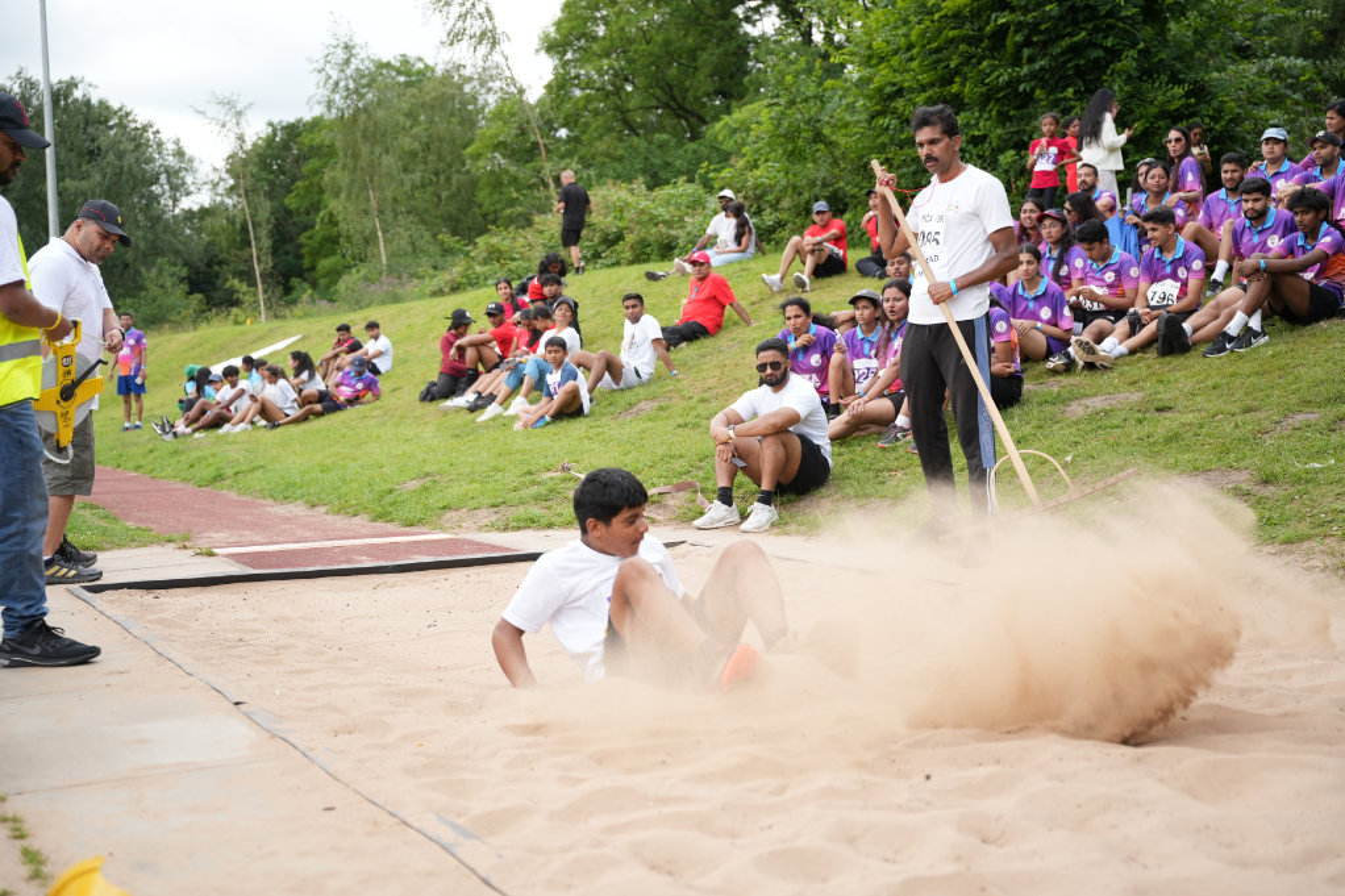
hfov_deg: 43.8
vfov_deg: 30.0
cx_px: 672
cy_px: 448
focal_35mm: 45
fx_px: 1673
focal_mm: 44.8
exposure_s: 1/1250
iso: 250
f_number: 2.8
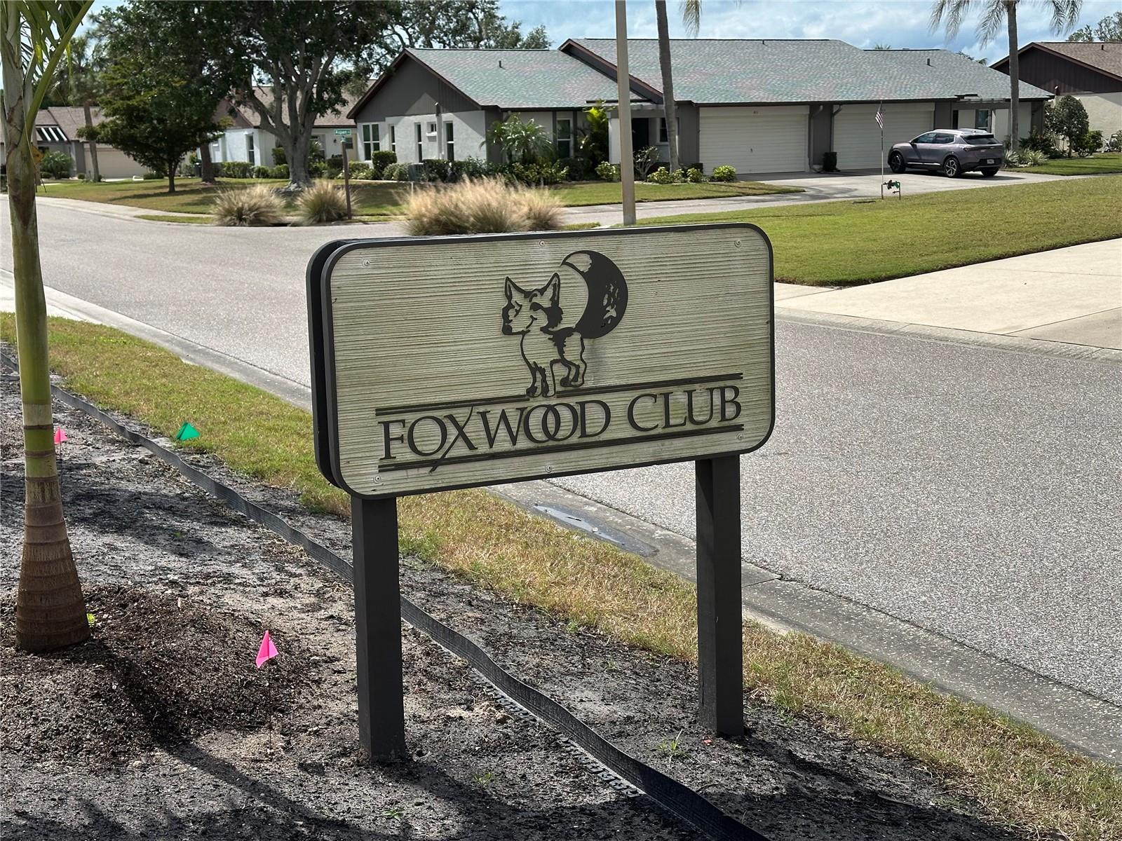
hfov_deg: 39.7
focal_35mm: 48
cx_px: 561
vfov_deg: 30.3
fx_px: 1556
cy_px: 420
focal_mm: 6.86
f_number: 1.78
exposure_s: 1/5000
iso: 64
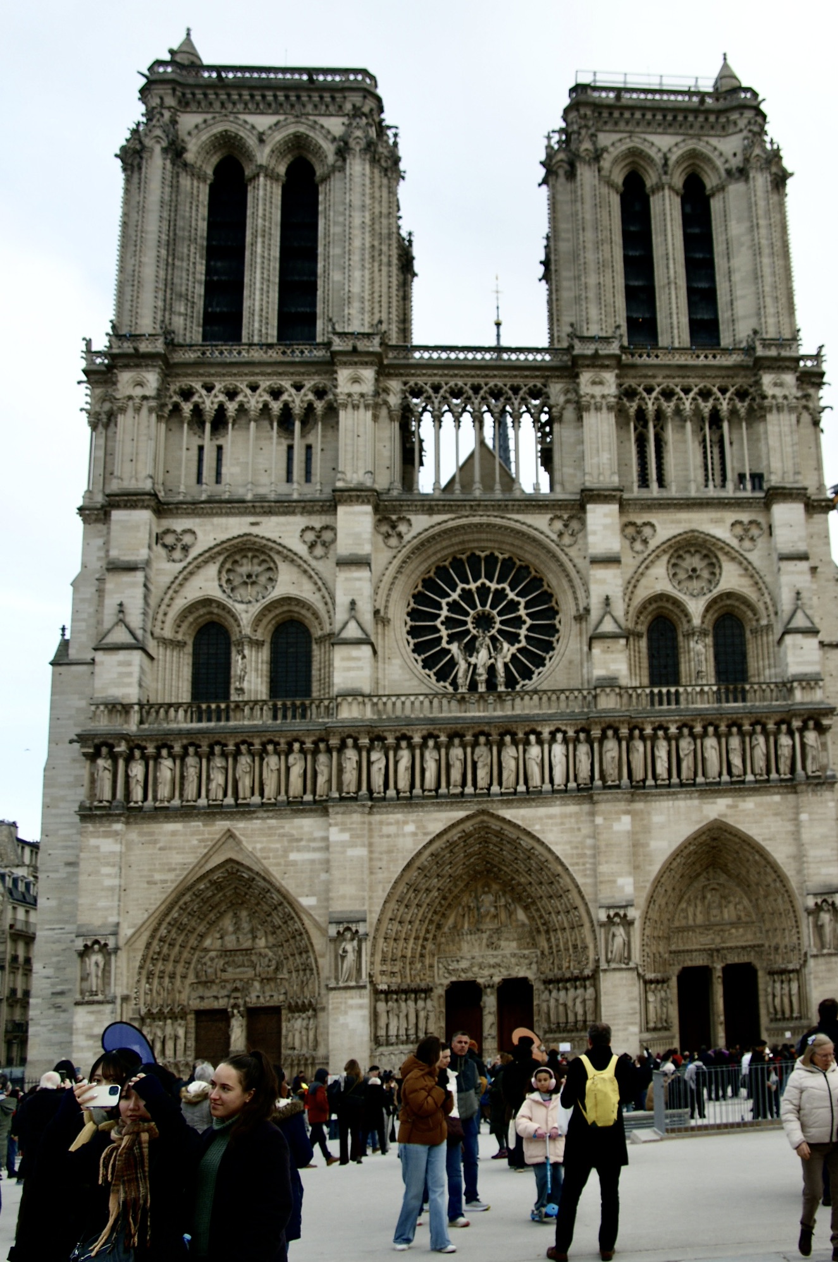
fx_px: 2364
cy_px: 631
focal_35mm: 68
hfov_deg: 20.1
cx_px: 419
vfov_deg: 29.9
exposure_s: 1/200
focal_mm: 45
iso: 100
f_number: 7.1
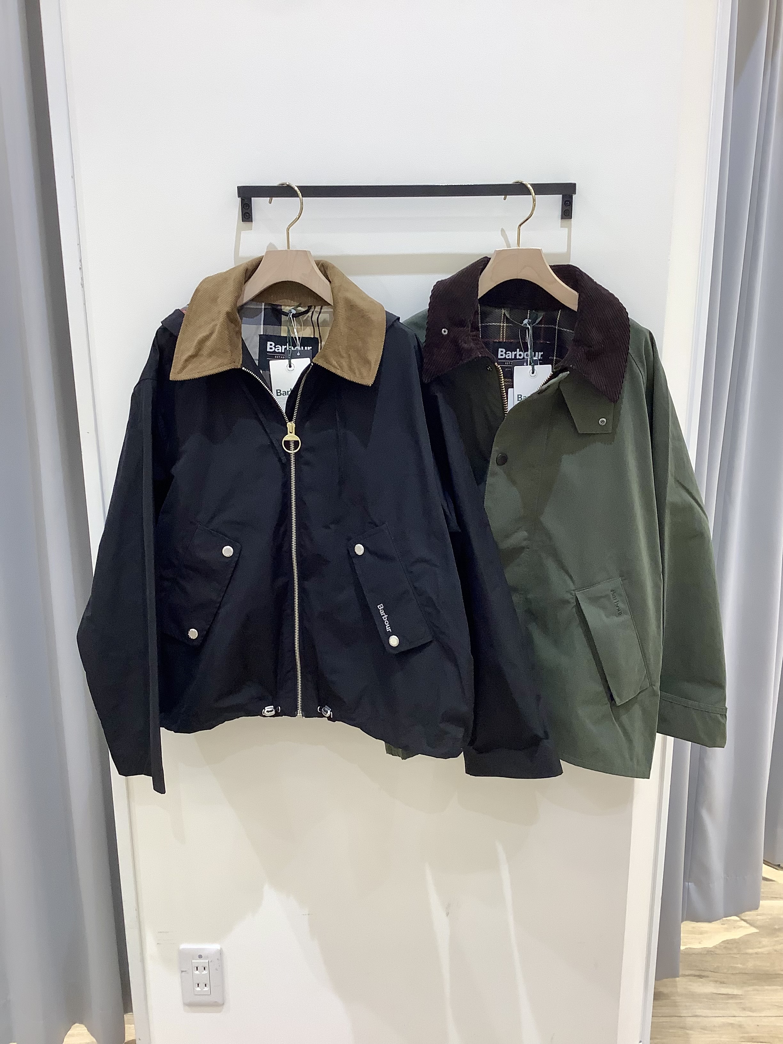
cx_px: 392
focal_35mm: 31
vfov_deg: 58.4
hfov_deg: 45.4
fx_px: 935
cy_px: 522
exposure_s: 1/50
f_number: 2.4
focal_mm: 3.3
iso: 80
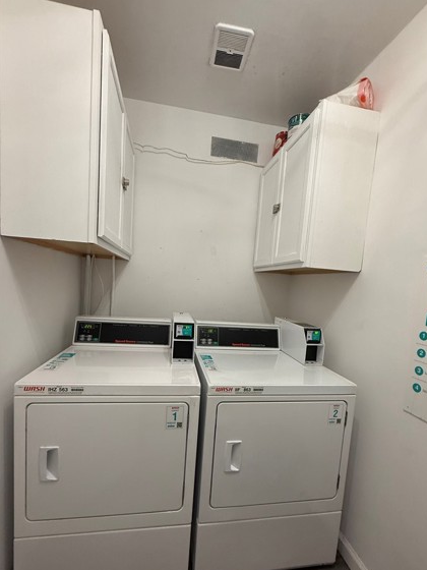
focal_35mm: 16
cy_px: 308
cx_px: 210
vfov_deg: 94.3
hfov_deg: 78.1
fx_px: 263
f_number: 2.2
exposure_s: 1/120
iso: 250
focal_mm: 2.22
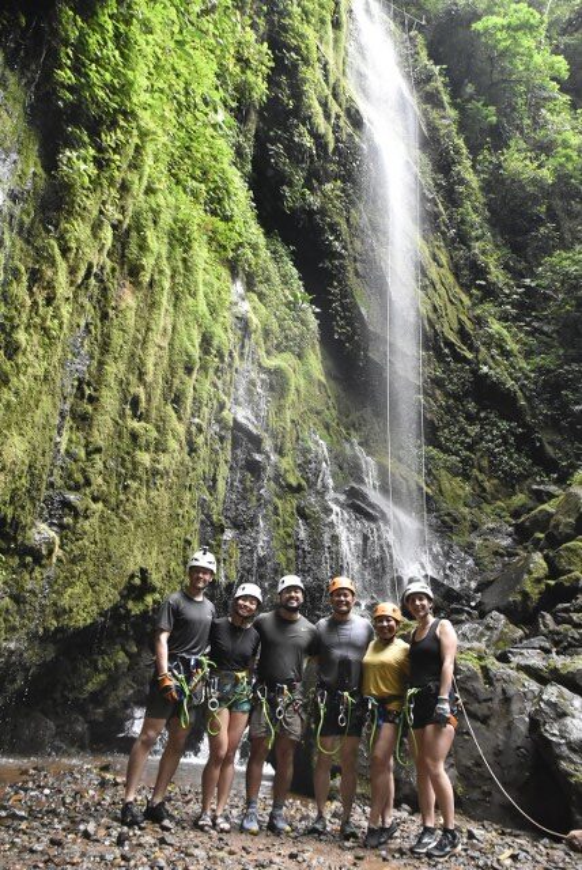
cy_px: 435
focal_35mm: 27
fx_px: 653
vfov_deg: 67.3
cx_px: 291
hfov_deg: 48.0
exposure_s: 1/400
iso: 2500
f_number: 5.6
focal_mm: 18
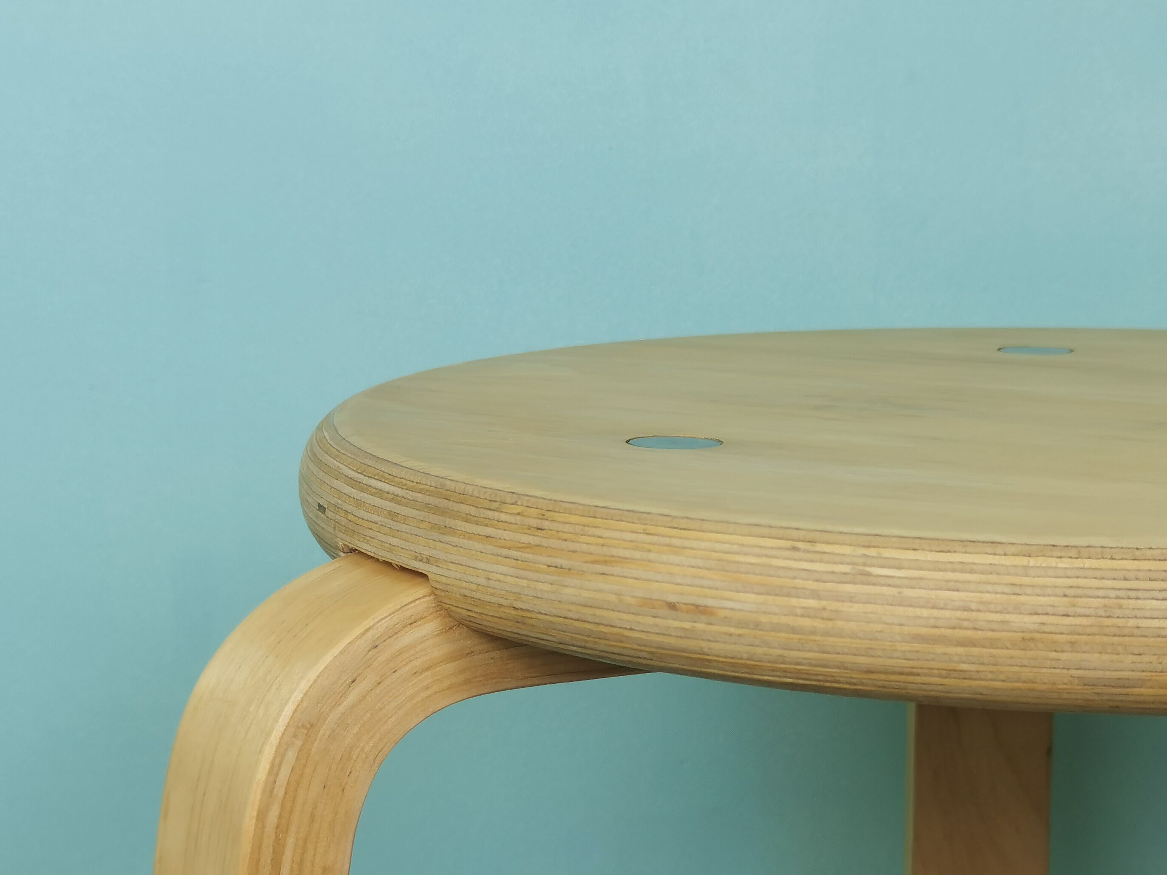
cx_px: 629
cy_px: 576
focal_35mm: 81
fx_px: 2731
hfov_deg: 24.1
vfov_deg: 18.2
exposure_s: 1/100
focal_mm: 5.58
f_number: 1.8
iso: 50
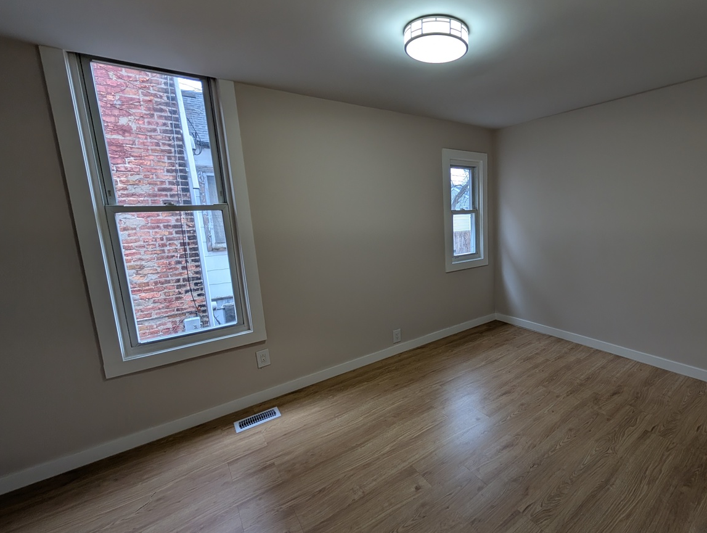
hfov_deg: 96.3
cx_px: 436
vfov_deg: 81.9
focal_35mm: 15
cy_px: 262
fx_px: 307
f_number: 1.7
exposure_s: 1/127
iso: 56
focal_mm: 2.02
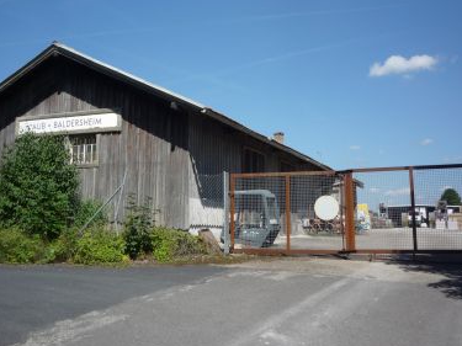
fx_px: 547
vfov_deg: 34.9
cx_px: 212
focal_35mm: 41
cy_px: 131
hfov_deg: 45.7
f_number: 5.6
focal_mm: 5.2
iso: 100
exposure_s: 1/400
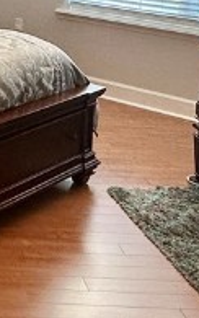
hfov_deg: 15.5
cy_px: -67
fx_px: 676
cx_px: -91
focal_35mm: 78
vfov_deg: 24.0
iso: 160
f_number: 2.2
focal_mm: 2.22
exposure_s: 1/120
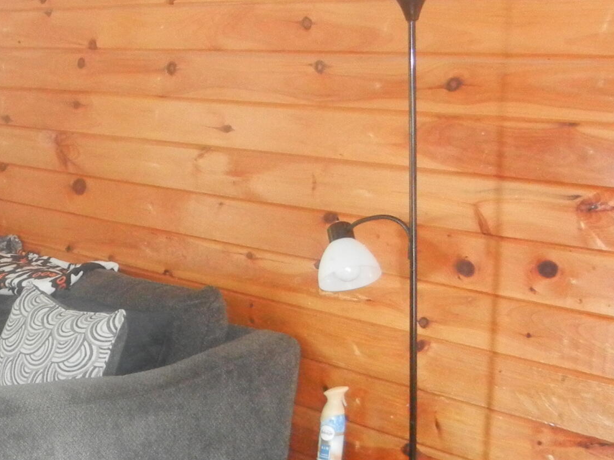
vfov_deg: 18.1
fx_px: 1437
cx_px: -146
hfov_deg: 22.1
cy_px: 334
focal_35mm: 81
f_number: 3.5
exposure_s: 1/30
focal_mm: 5.4
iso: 800
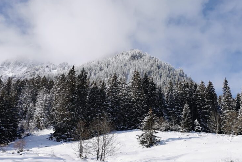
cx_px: 154
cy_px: 112
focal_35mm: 39
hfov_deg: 49.0
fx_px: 262
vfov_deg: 33.8
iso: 50
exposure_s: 1/6369
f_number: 1.6
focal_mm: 5.56
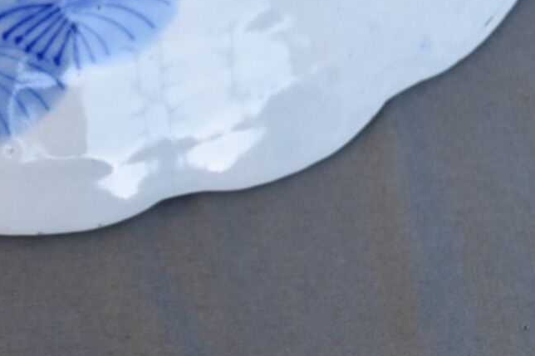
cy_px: -99
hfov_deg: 18.3
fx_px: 1619
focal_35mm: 109
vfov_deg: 12.2
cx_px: 15
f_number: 5.6
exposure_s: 1/125
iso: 125
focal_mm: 26
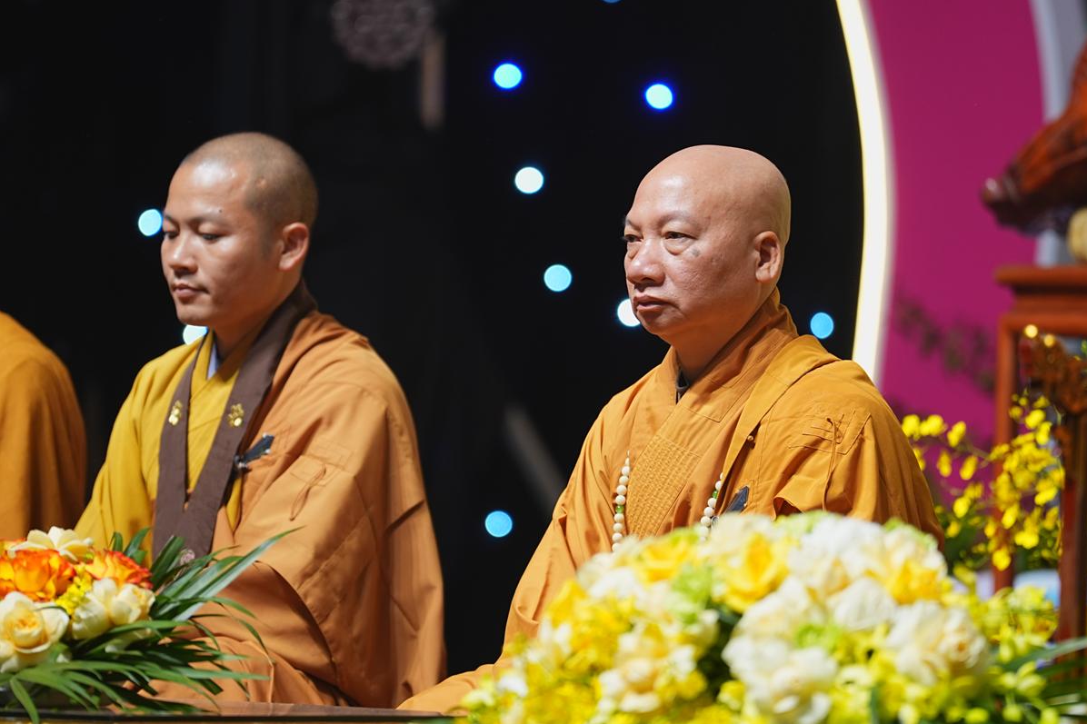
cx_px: 544
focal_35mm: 301
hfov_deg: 6.8
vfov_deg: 4.6
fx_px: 9087
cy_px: 362
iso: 400
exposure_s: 1/100
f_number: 2.8
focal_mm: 200
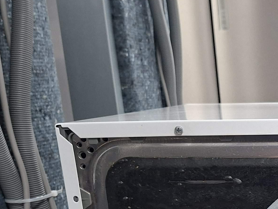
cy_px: 295
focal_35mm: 78
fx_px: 627
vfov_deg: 17.4
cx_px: 357
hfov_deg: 22.5
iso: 320
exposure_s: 1/40
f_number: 1.8
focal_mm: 5.54
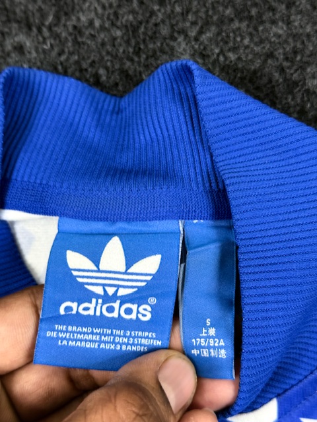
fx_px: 586
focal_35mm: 48
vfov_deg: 39.7
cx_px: 158
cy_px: 211
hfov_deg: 30.3
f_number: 1.78
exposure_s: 1/50
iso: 125
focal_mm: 6.76
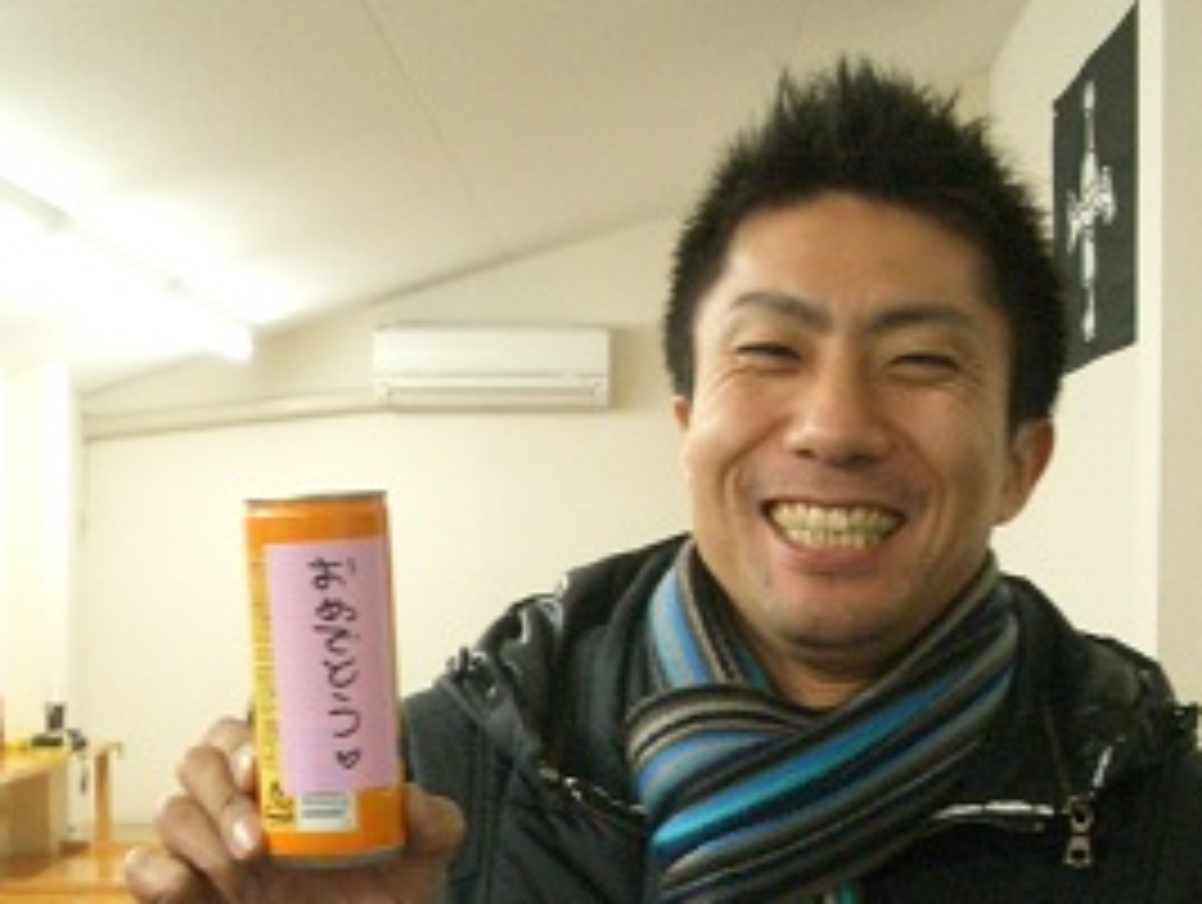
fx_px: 2330
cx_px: 441
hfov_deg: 28.8
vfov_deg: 21.5
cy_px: 796
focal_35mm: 67
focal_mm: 5.8
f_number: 2.6
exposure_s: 1/30
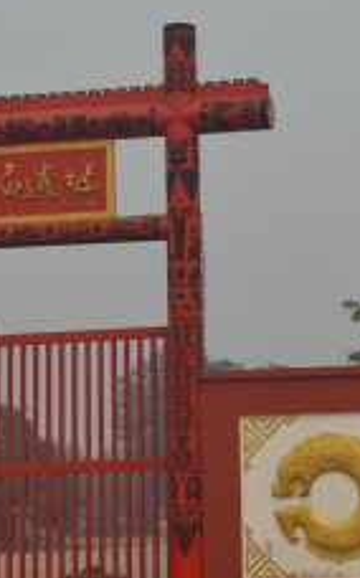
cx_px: 89
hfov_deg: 9.1
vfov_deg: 14.6
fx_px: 2259
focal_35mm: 144
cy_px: 188
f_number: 9
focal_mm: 31
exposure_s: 1/320
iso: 100
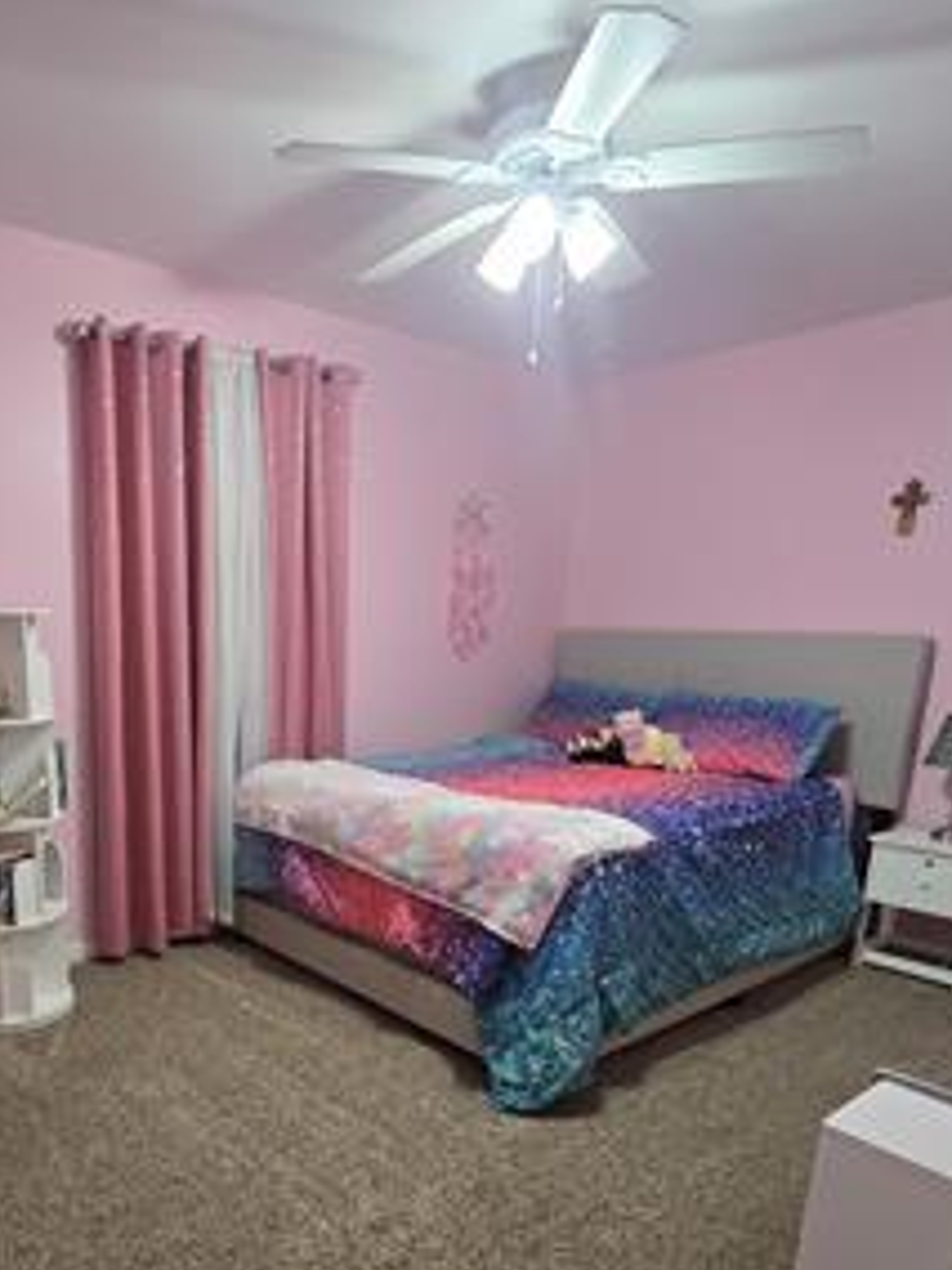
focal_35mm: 22
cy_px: 841
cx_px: 286
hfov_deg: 59.1
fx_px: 807
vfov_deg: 74.2
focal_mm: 2.2
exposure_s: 1/60
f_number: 2.2
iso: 320
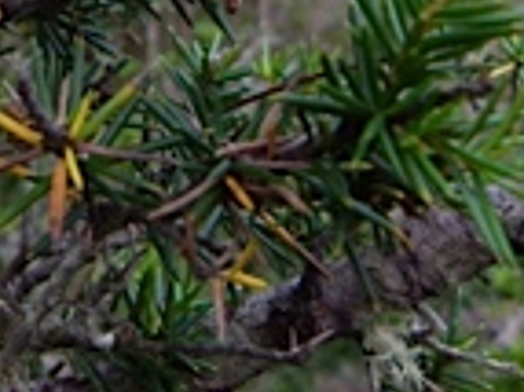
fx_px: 1013
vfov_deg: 20.2
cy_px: -103
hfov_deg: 27.5
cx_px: 11
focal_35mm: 67
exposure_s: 1/125
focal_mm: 4.5
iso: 100
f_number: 2.8
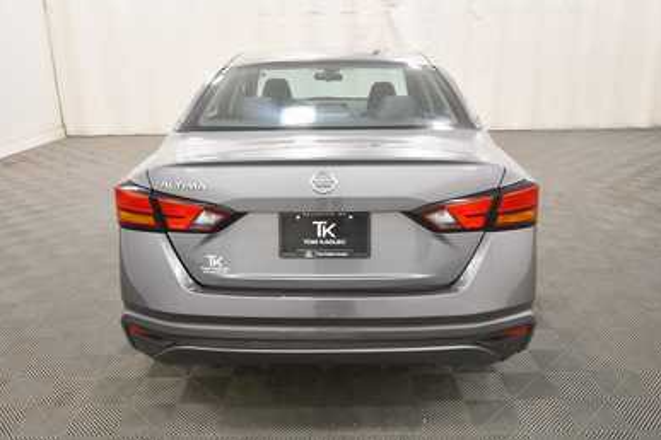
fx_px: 569
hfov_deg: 60.3
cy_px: 214
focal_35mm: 31
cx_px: 326
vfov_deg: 42.3
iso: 1100
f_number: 5.6
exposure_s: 1/125
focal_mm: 20
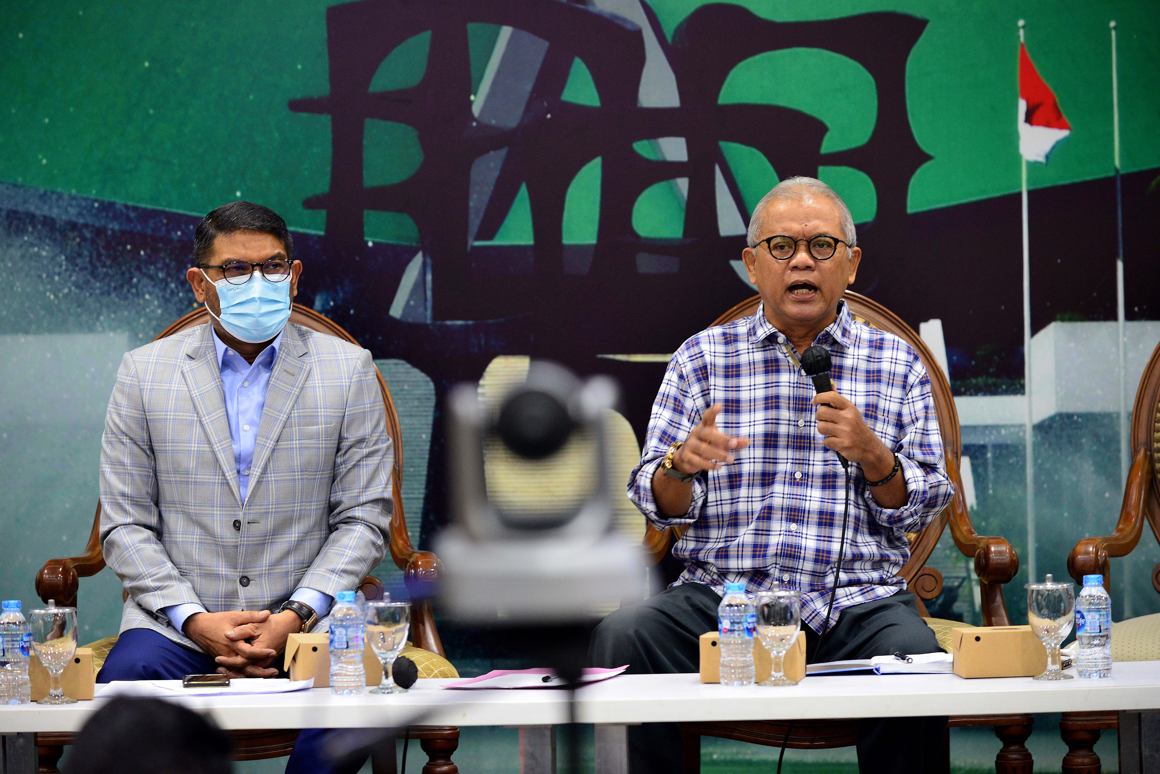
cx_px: 580
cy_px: 387
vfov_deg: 9.5
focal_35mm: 145
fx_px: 4674
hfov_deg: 14.1
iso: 2000
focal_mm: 145
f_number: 3.2
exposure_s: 1/100
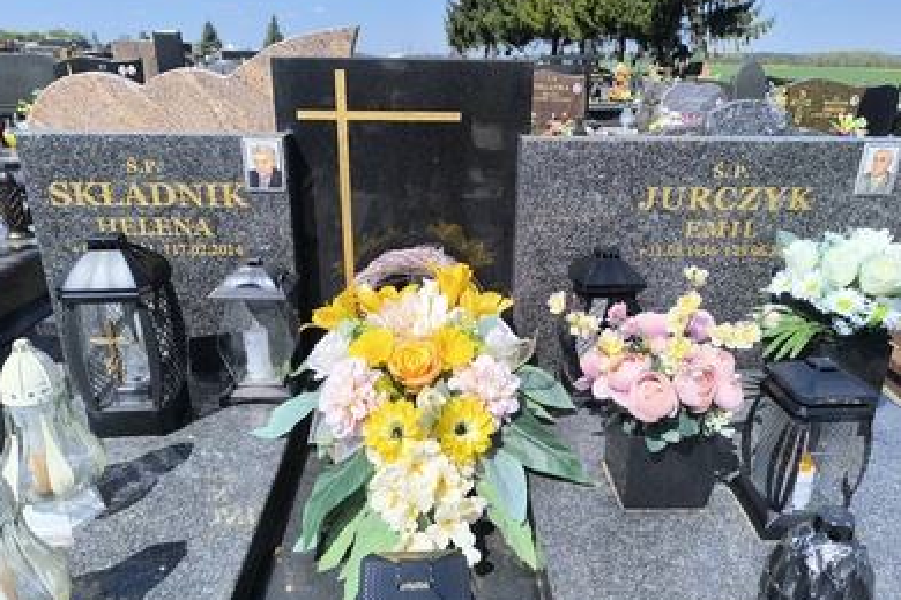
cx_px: 450
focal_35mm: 25
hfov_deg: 71.5
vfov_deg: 51.3
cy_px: 318
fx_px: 626
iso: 50
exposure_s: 1/1237
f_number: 1.65
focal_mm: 6.14
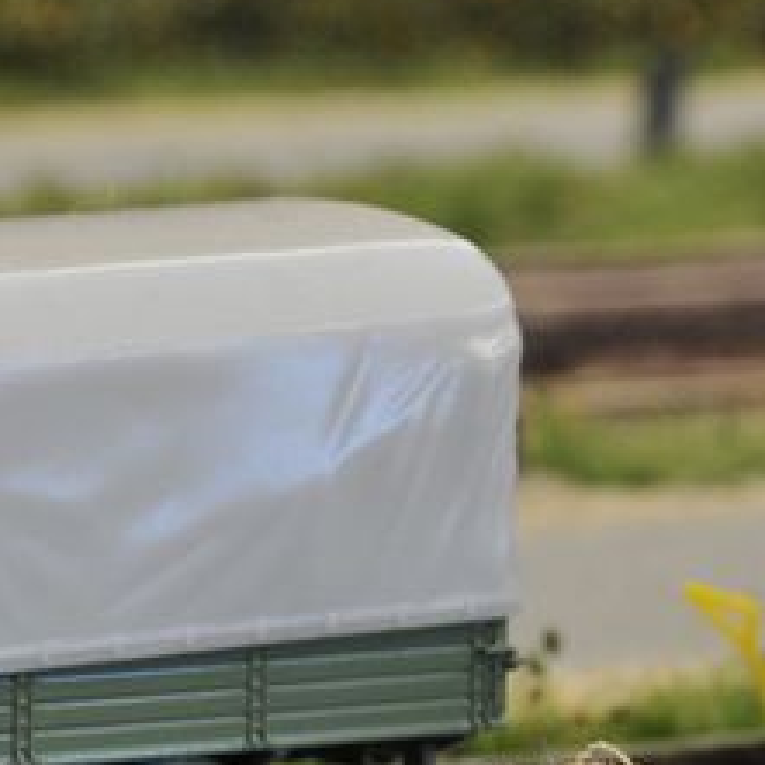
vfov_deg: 3.7
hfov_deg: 3.7
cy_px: 460
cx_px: 436
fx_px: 11826
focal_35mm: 473
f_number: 20
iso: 400
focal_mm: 80
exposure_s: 1/2.5
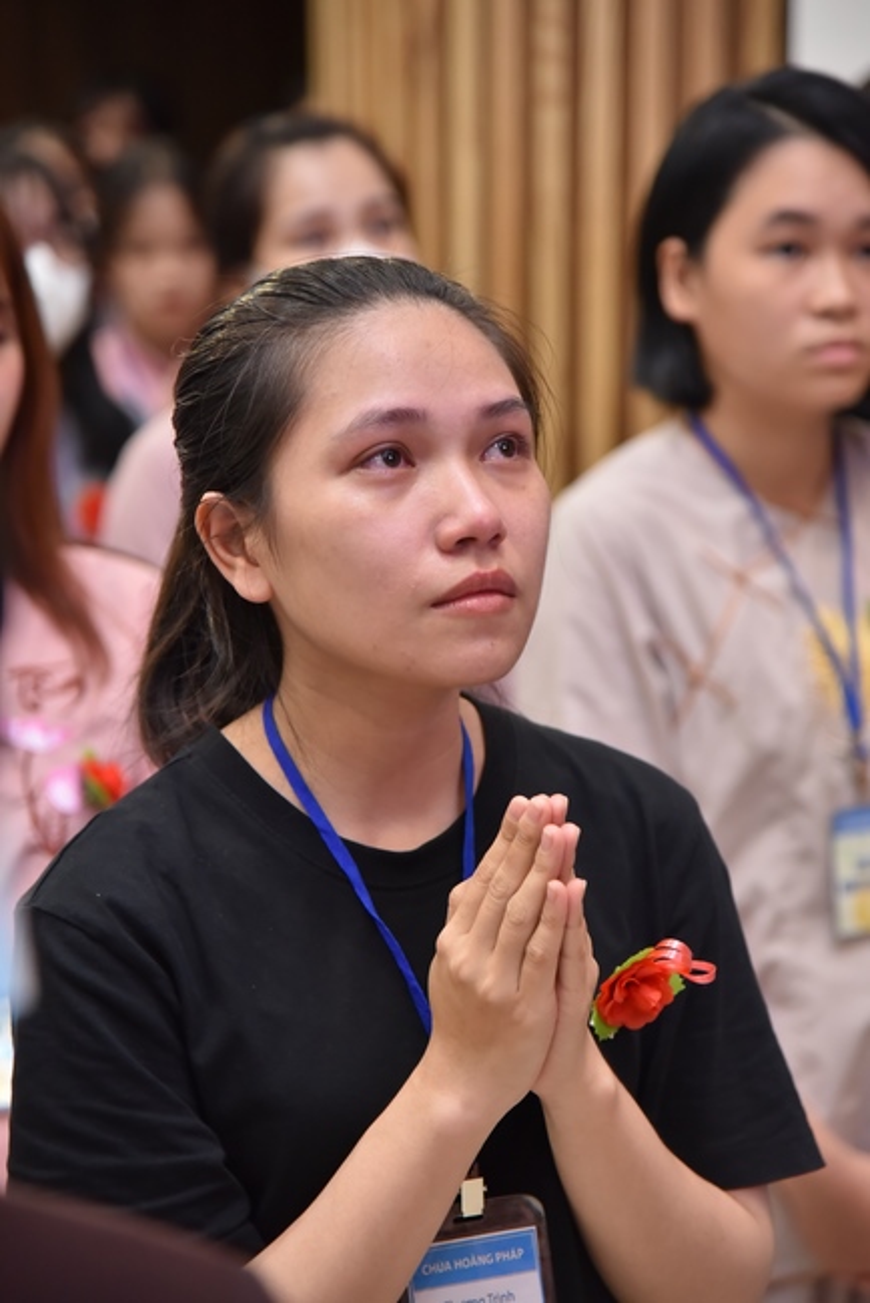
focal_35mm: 120
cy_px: 652
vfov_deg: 17.1
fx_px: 4345
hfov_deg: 11.4
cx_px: 435
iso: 1600
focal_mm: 120
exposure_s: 1/80
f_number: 4
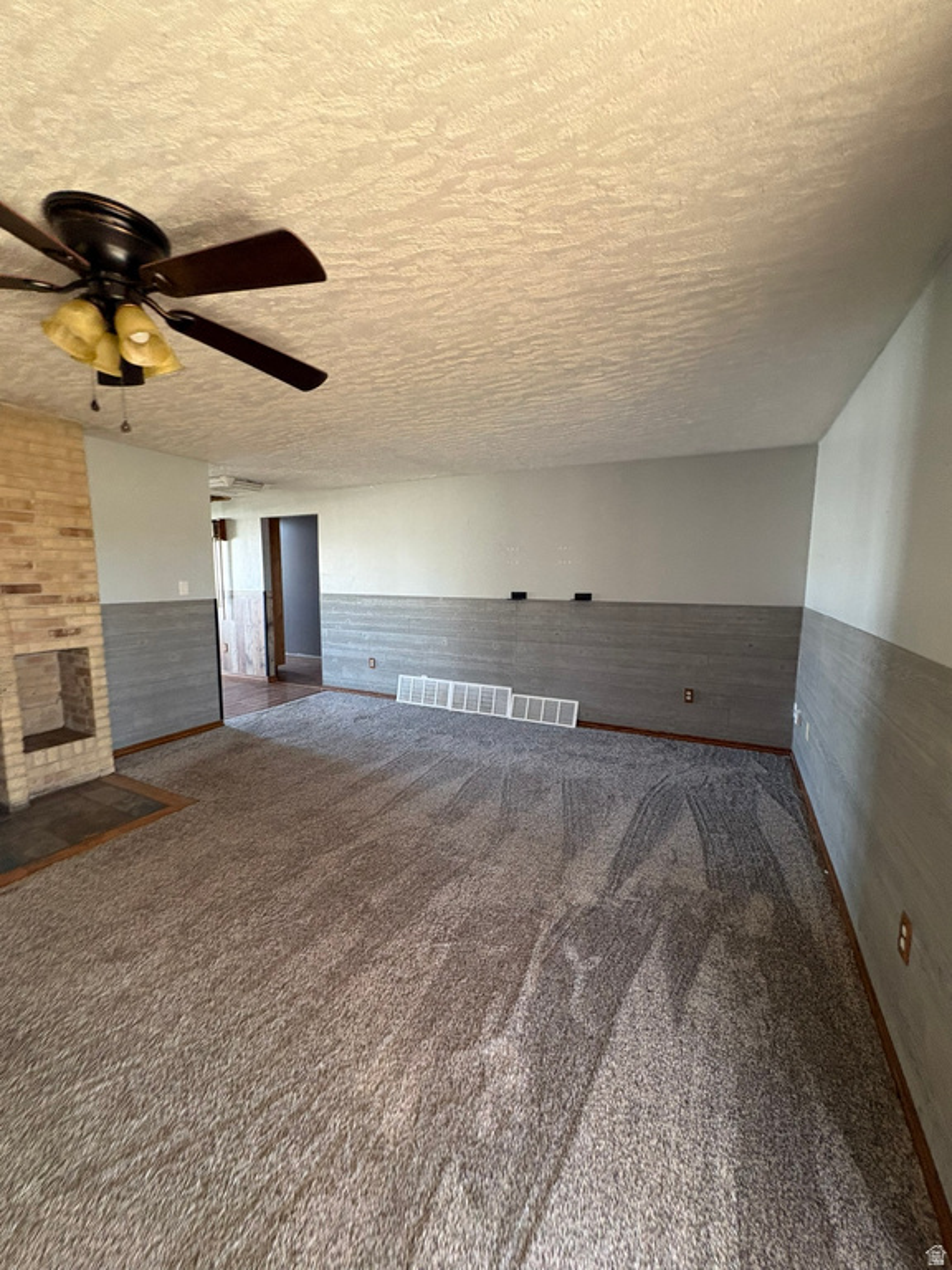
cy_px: 635
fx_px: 513
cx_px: 476
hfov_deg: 85.7
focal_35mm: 14
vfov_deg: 102.1
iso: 320
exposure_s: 1/60
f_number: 2.2
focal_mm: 2.22
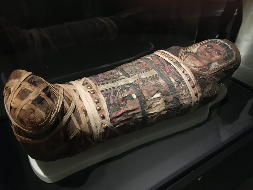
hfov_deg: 61.7
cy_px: 95
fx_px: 212
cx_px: 126
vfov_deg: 48.2
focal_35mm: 29
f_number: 2.2
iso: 640
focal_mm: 4.15
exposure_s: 1/15
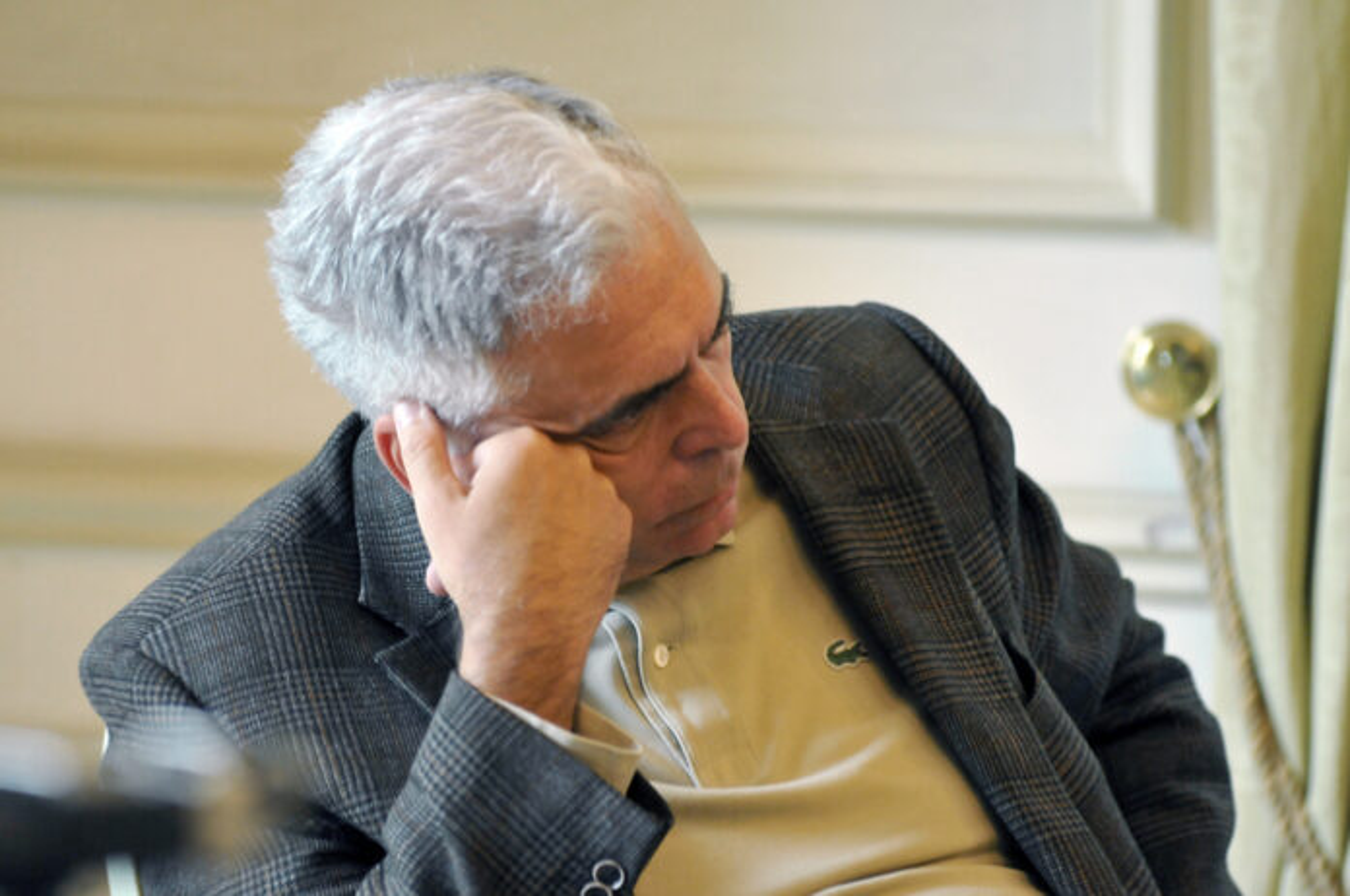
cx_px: 675
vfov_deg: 4.6
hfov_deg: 6.9
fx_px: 11234
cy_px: 448
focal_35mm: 300
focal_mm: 200
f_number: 4
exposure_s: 1/60
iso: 1250
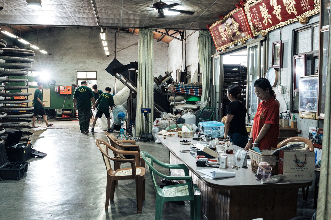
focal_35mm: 36
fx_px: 331
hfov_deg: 53.1
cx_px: 166
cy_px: 110
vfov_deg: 36.9
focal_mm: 24
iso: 1000
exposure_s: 1/60
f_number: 5
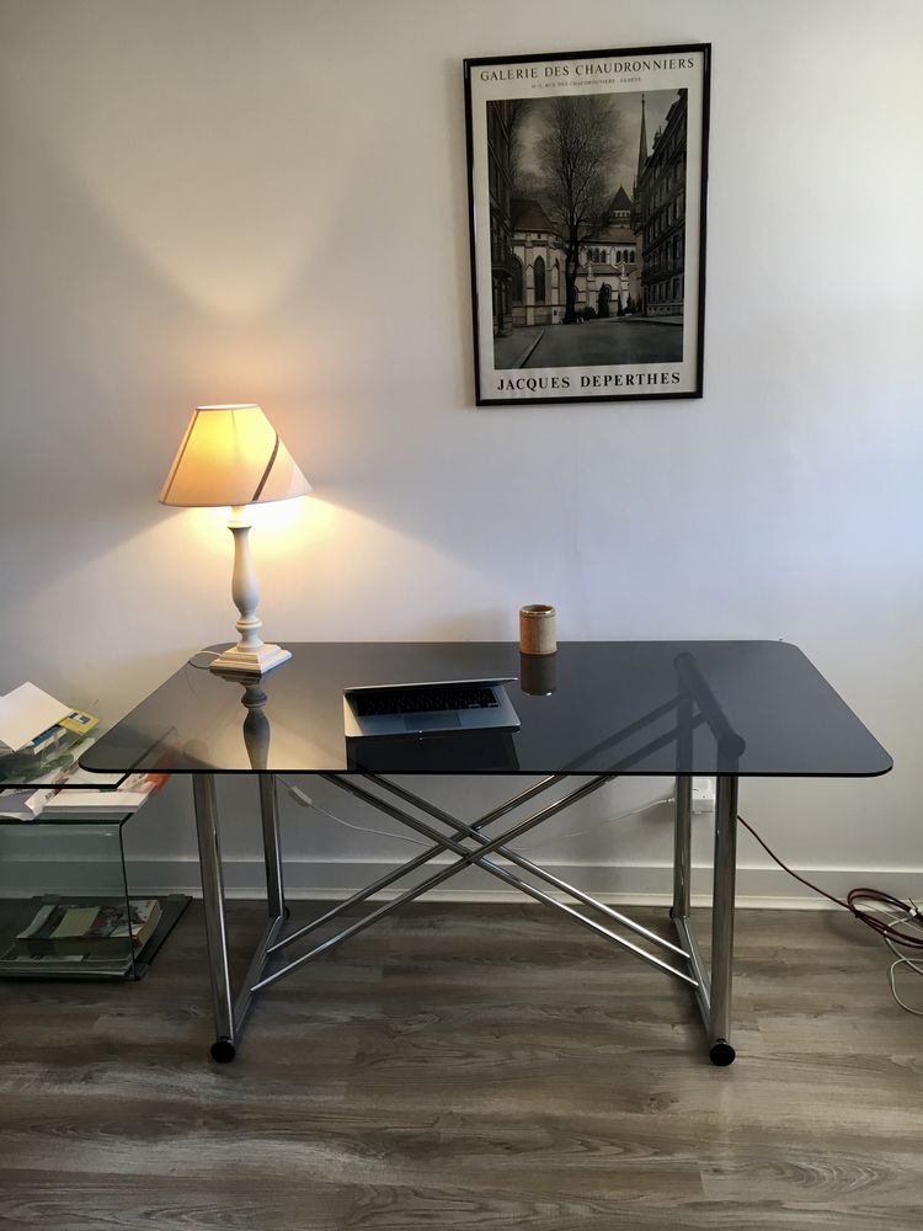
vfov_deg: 61.7
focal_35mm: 29
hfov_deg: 48.2
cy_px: 616
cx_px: 462
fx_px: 1031
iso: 32
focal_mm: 4.15
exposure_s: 1/33
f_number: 2.2
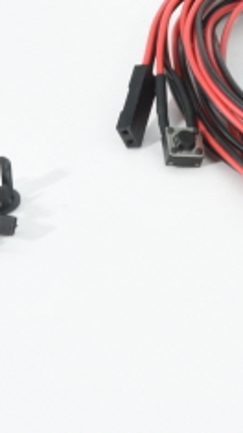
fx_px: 3188
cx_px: 260
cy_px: 26
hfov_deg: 4.4
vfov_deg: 7.7
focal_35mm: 278
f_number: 22
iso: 1250
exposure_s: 1/60
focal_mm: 78
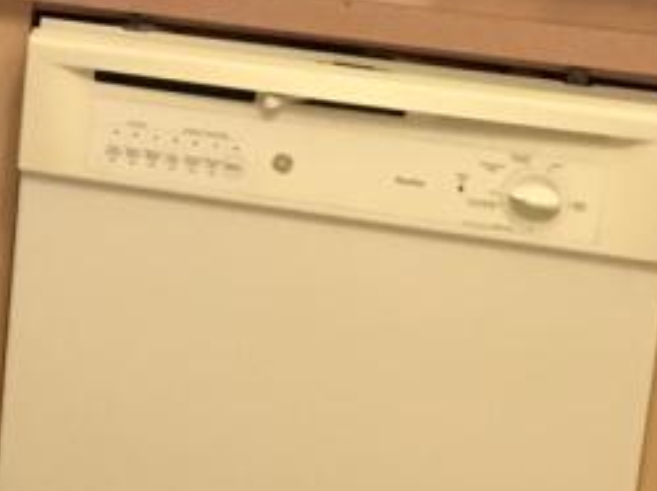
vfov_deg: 11.4
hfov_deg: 13.8
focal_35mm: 127
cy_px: -102
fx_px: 2408
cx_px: -526
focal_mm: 3.3
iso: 125
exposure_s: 1/30
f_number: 2.4
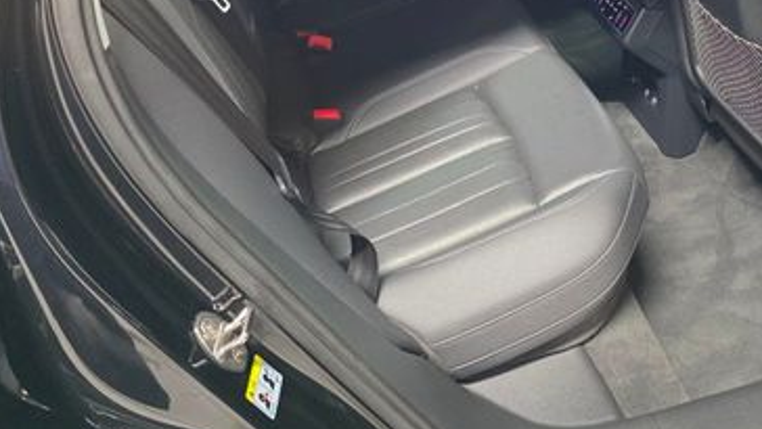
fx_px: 889
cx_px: 532
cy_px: -15
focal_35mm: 44
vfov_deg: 25.6
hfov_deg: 45.4
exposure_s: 1/120
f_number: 1.7
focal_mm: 6.3
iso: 1600
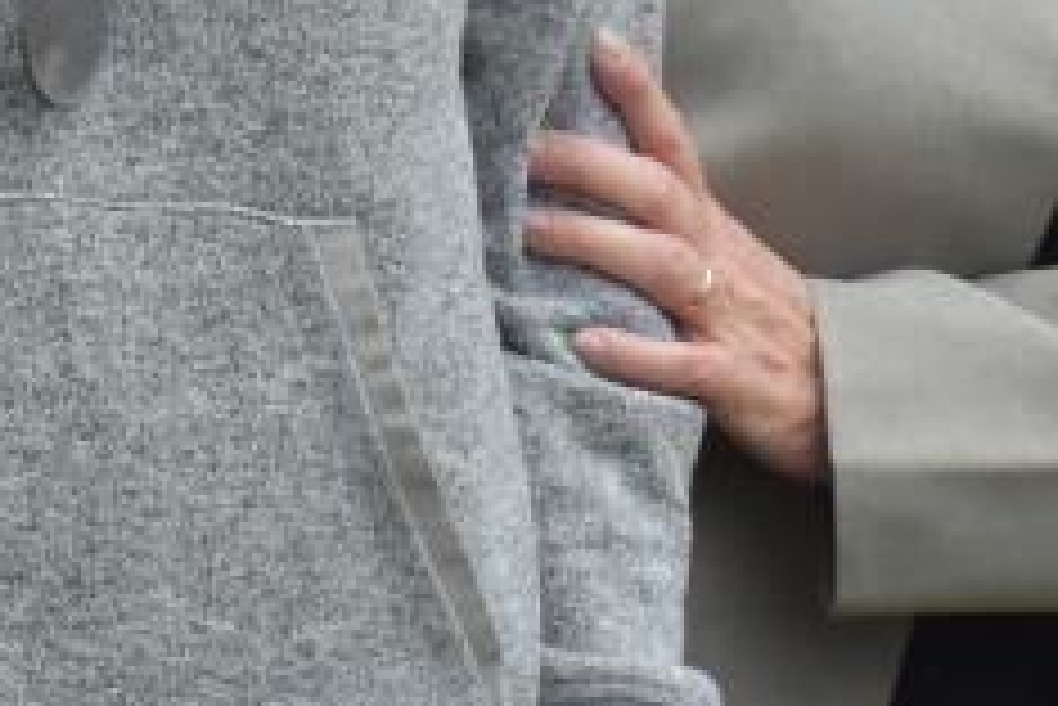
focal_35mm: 490
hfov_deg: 4.2
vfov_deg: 2.8
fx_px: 14414
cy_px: -749
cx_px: 914
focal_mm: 75
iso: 2000
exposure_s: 1/400
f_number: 10
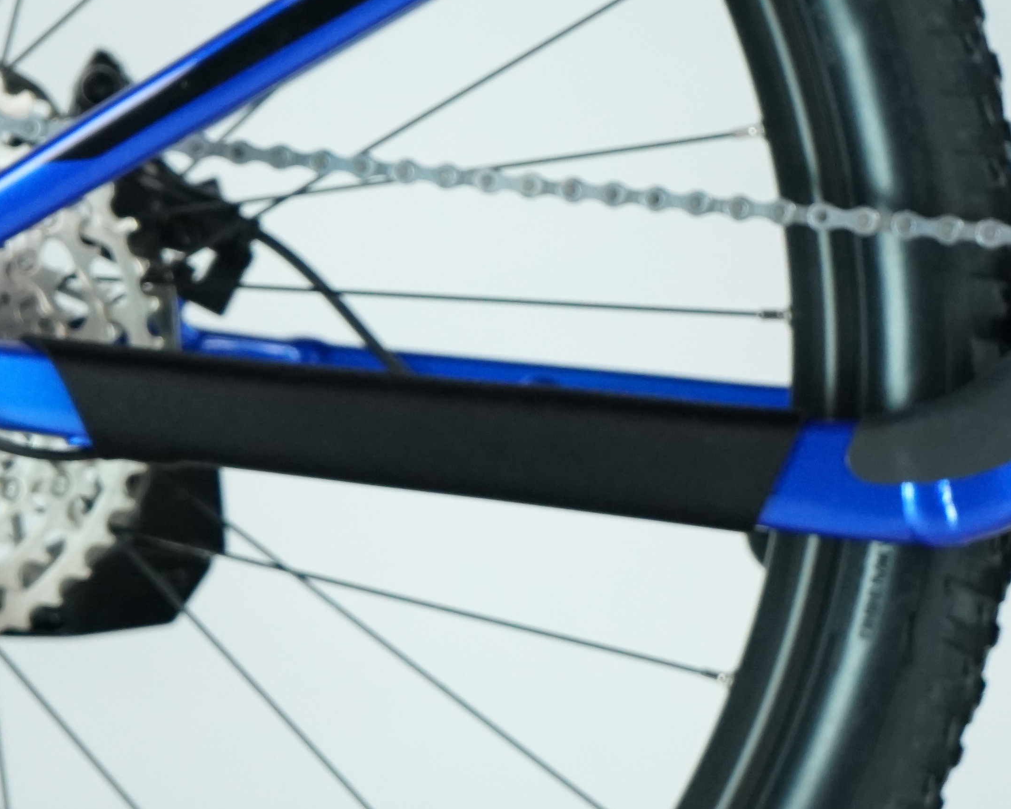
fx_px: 5506
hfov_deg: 10.5
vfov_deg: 8.4
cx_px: 705
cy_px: 423
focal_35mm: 184
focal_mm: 70
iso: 2000
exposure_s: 1/200
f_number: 5.6
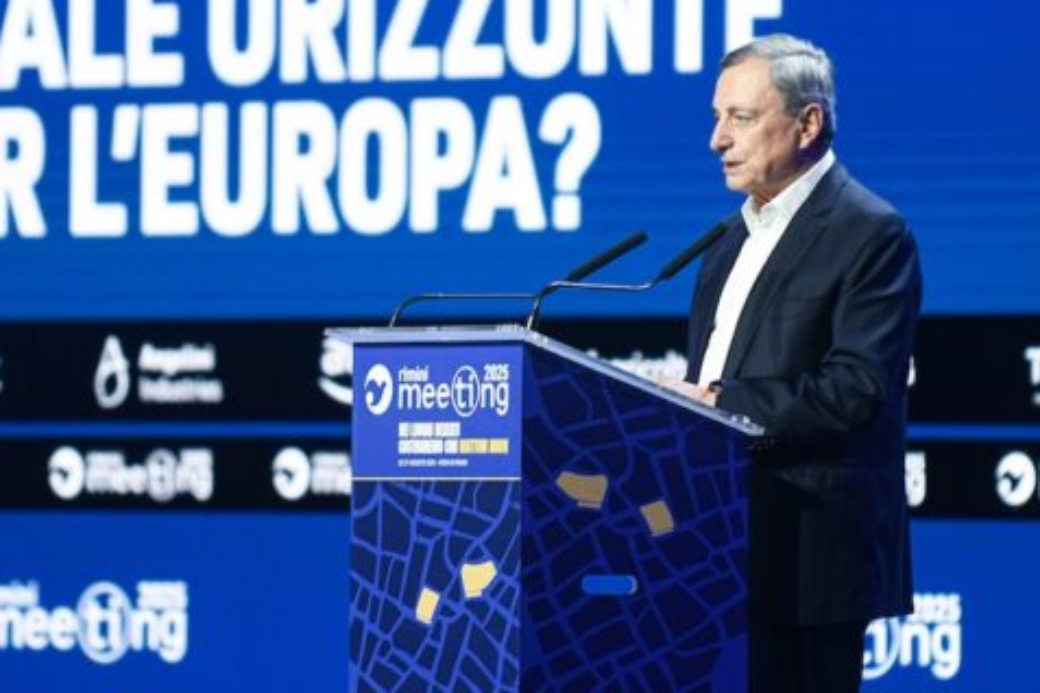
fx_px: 9301
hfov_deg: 6.4
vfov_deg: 4.3
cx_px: 499
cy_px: 240
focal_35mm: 322
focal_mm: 200
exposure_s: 1/250
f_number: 3.2
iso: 1250
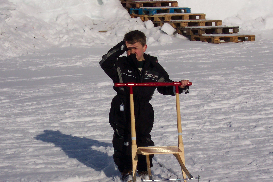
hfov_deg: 15.0
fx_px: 1039
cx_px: 125
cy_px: 94
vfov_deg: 10.0
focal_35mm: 137
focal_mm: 24
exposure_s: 1/1000
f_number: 8
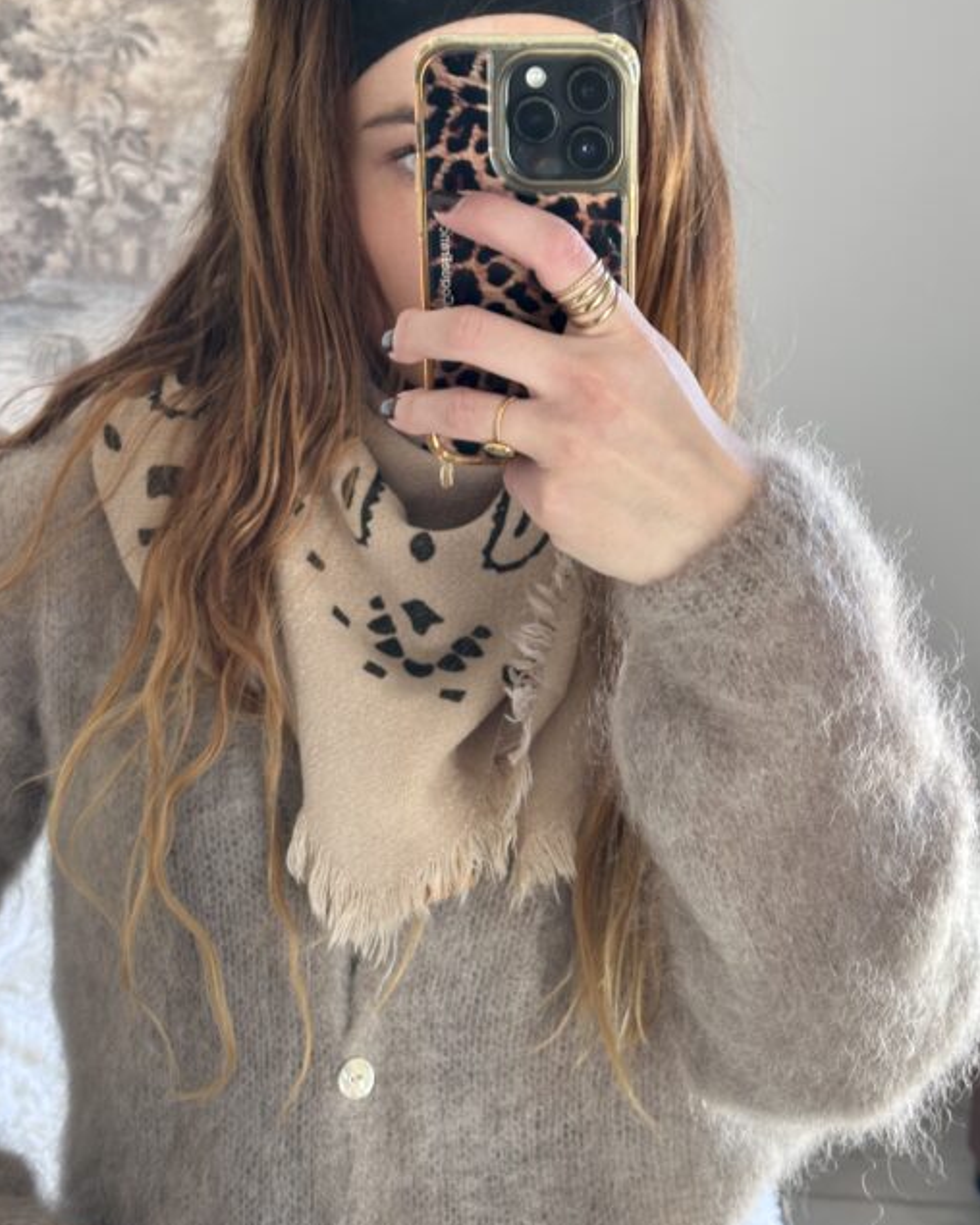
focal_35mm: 59
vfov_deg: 31.9
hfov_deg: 25.8
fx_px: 2139
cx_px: 529
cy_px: 714
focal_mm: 6.86
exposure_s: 1/60
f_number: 1.78
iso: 125
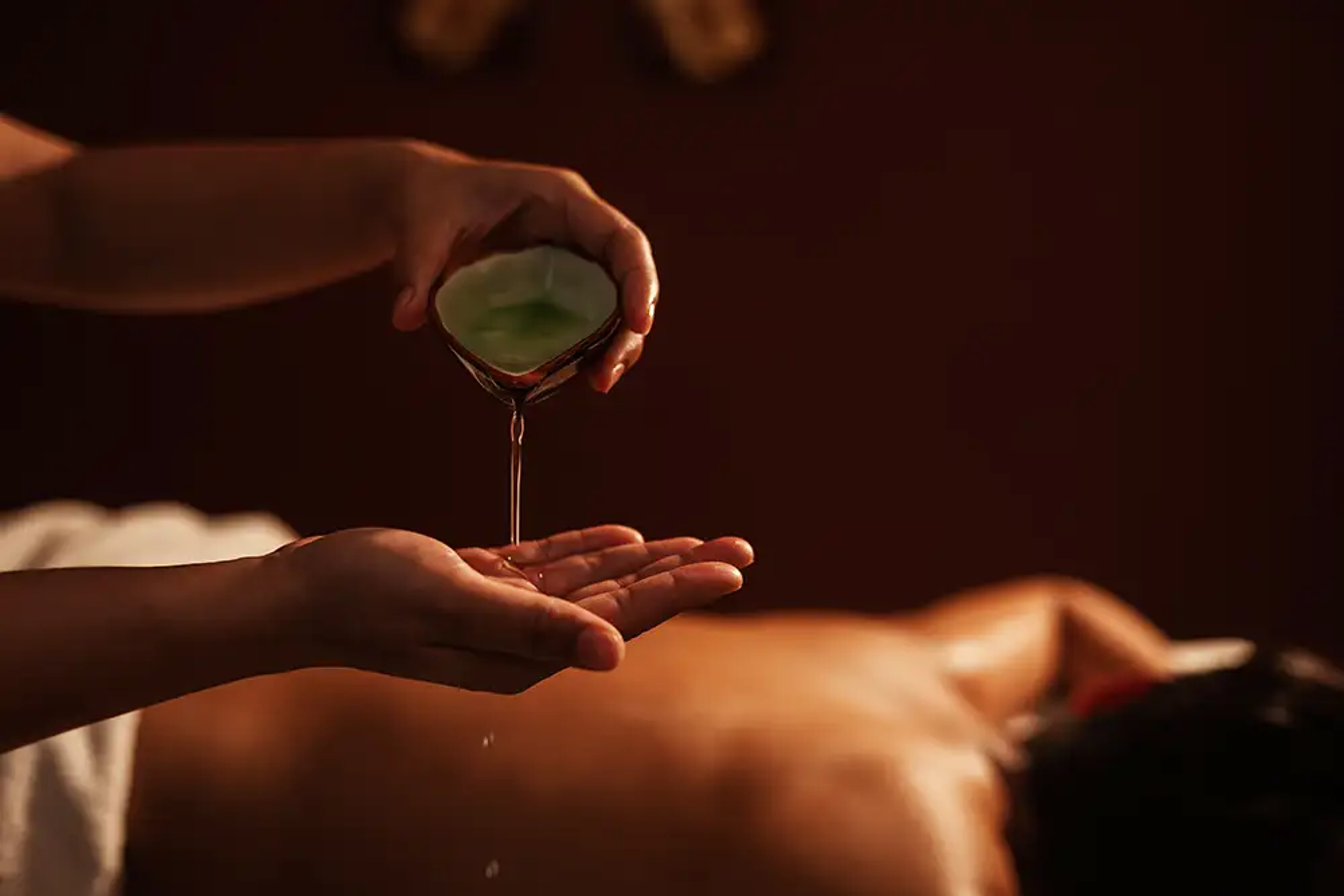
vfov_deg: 37.9
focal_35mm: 35
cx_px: 672
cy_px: 448
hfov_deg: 54.4
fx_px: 1307
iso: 250
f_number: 1.8
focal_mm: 35
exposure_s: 1/400
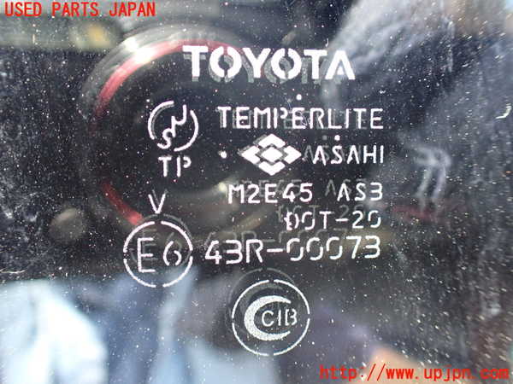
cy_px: 192
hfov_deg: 60.0
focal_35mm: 30
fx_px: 445
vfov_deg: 46.8
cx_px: 256
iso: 400
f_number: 2.3
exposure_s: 1/125
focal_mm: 5.4
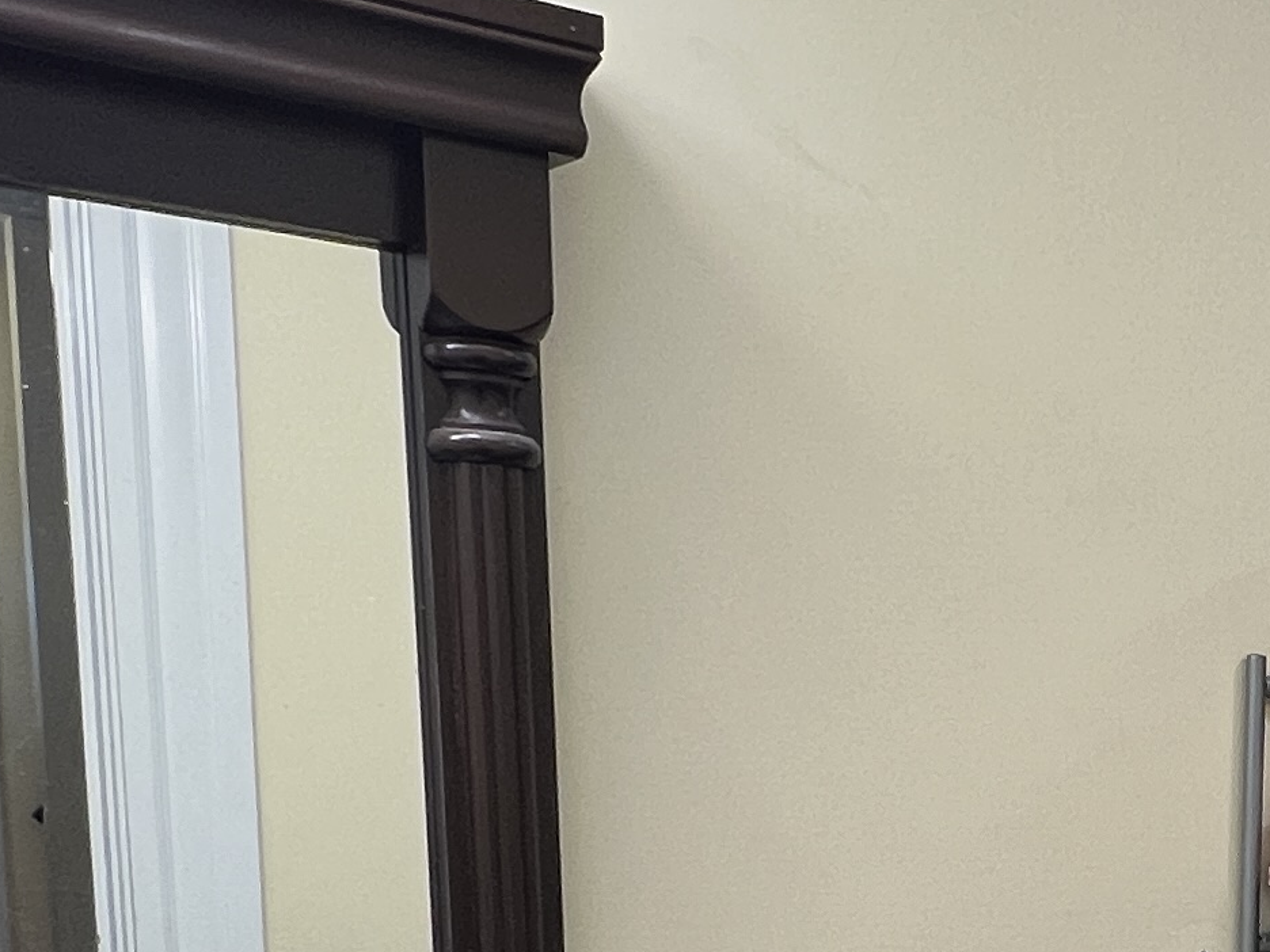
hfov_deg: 29.9
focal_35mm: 56
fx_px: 2055
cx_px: 1480
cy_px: 1200
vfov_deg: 23.4
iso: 125
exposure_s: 1/120
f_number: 1.8
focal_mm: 1.57
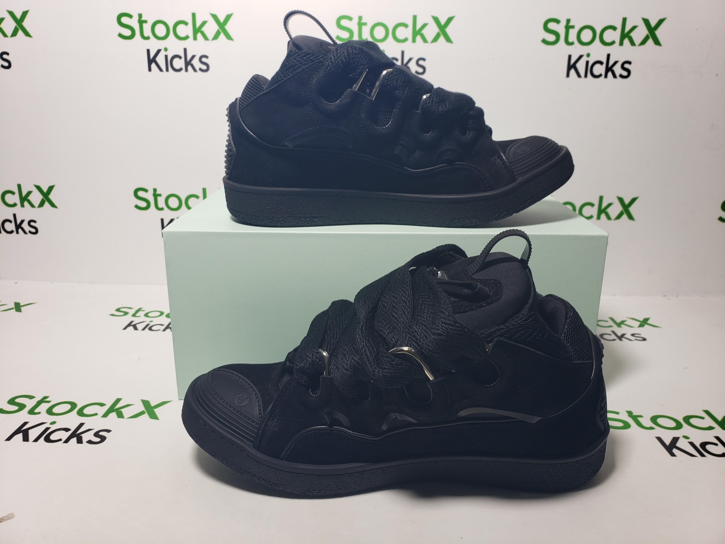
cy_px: 272
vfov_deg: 53.1
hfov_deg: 67.3
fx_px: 545
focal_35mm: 26
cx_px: 362
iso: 50
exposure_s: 1/166
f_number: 2.4
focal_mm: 4.3
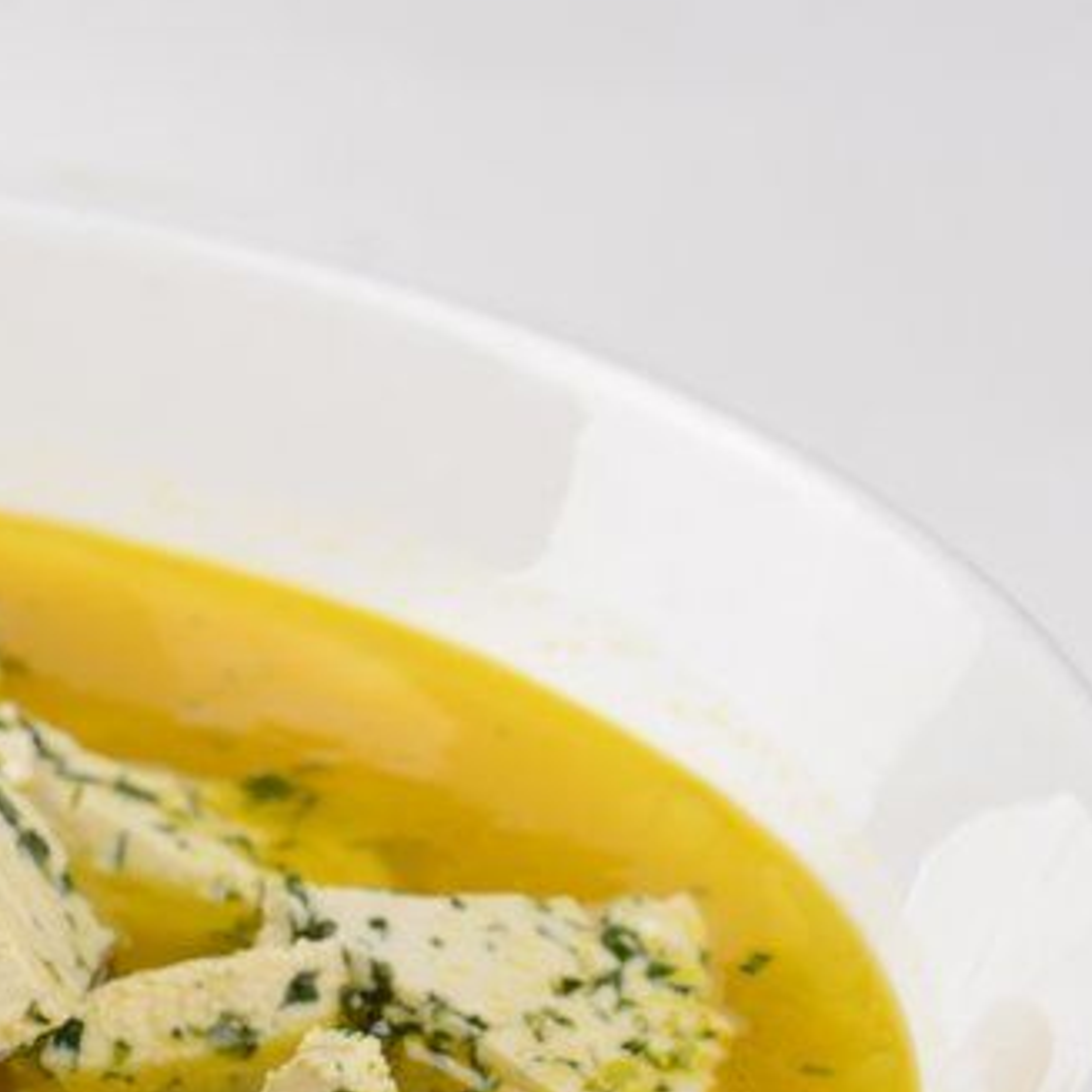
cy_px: 982
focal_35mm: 280
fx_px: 9993
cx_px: -554
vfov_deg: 6.2
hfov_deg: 6.2
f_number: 9
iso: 100
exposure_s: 1/125
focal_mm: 105
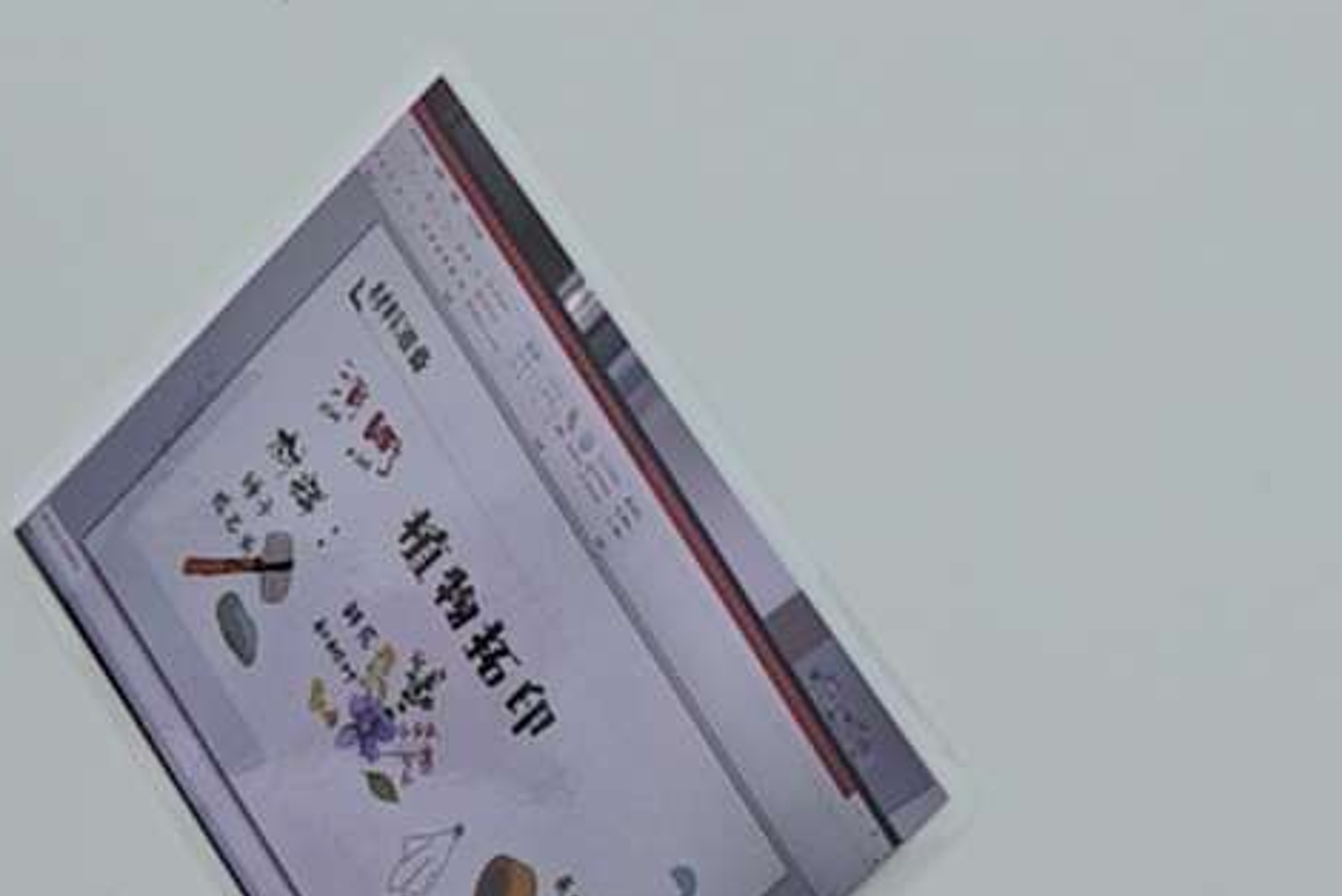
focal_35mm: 159
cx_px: 1362
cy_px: -66
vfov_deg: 8.6
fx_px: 5931
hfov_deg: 12.7
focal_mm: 18
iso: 100
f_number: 11
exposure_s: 1/160
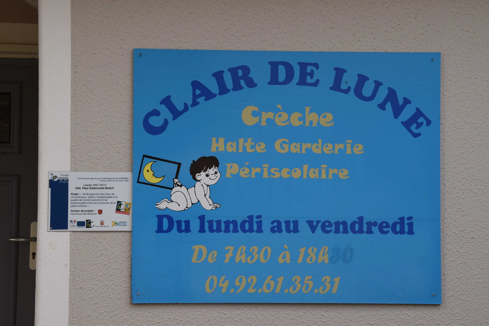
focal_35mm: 75
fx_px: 1019
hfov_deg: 27.0
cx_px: 244
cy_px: 163
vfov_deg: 18.2
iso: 400
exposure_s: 1/200
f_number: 7.1
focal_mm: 50
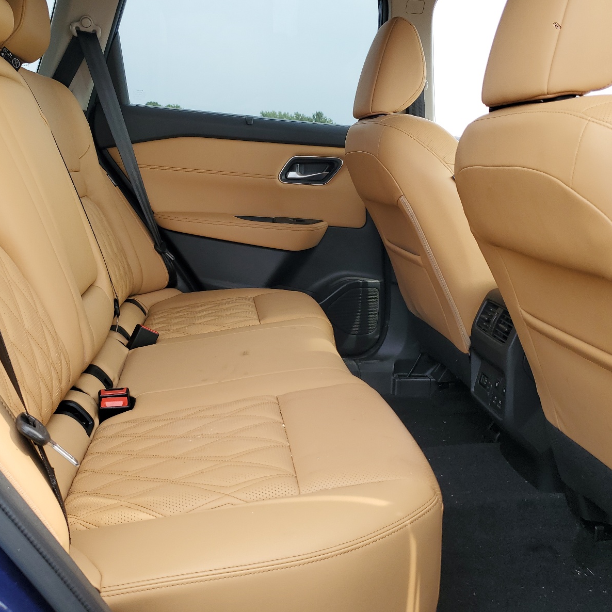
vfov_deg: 52.5
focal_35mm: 31
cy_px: 304
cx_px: 287
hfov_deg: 52.5
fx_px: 620
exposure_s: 1/256
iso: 50
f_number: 1.5
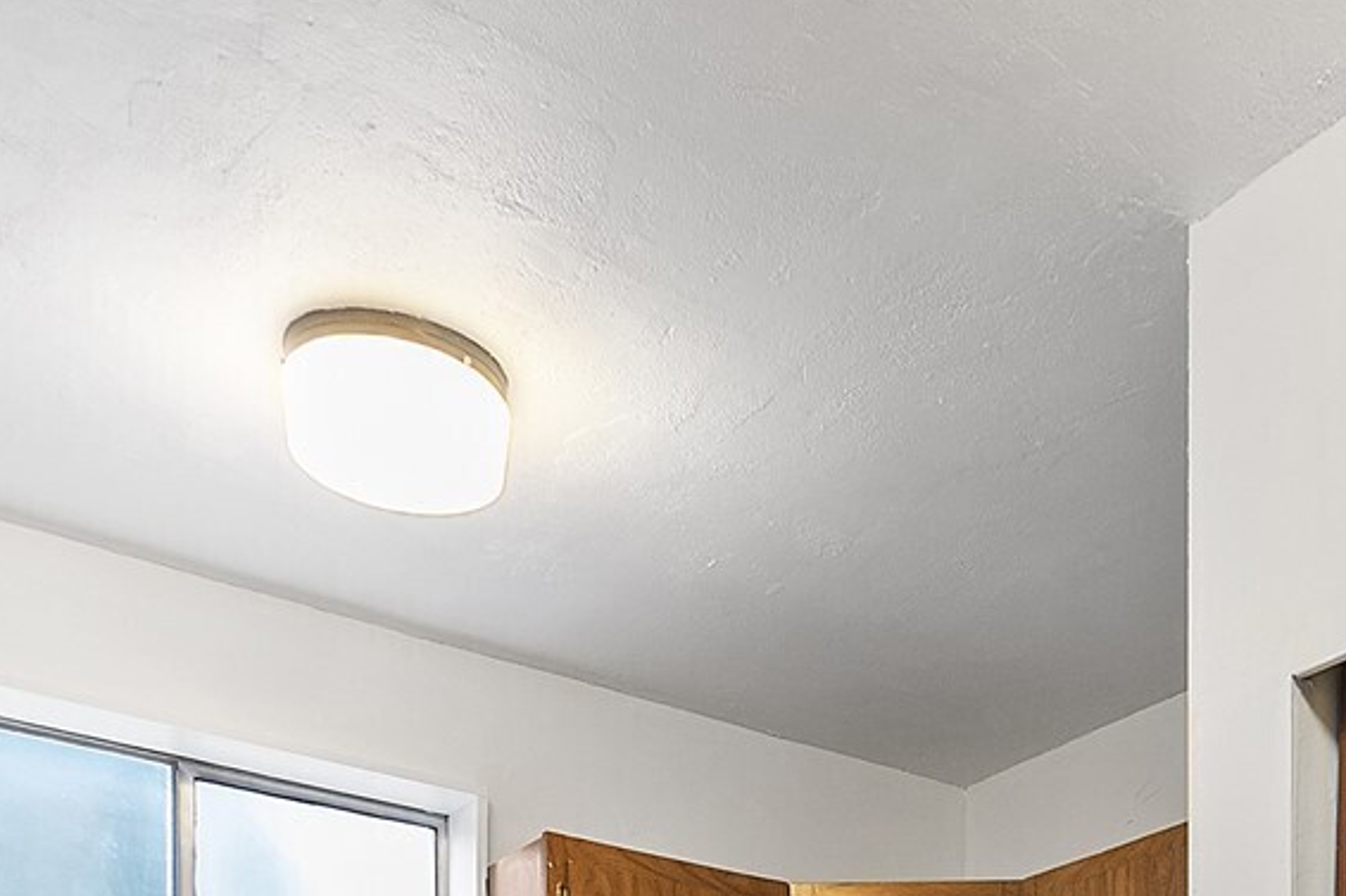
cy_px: 1330
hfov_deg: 41.2
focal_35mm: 45
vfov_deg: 23.9
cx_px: 1128
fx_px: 1682
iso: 400
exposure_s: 1/5
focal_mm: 10
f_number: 5.6
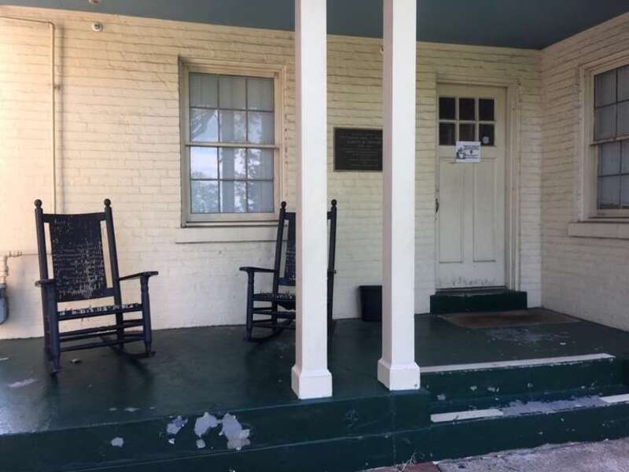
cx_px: 314
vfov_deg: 48.2
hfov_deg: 61.7
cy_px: 236
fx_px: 527
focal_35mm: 29
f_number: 2.2
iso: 32
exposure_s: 1/120
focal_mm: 4.15
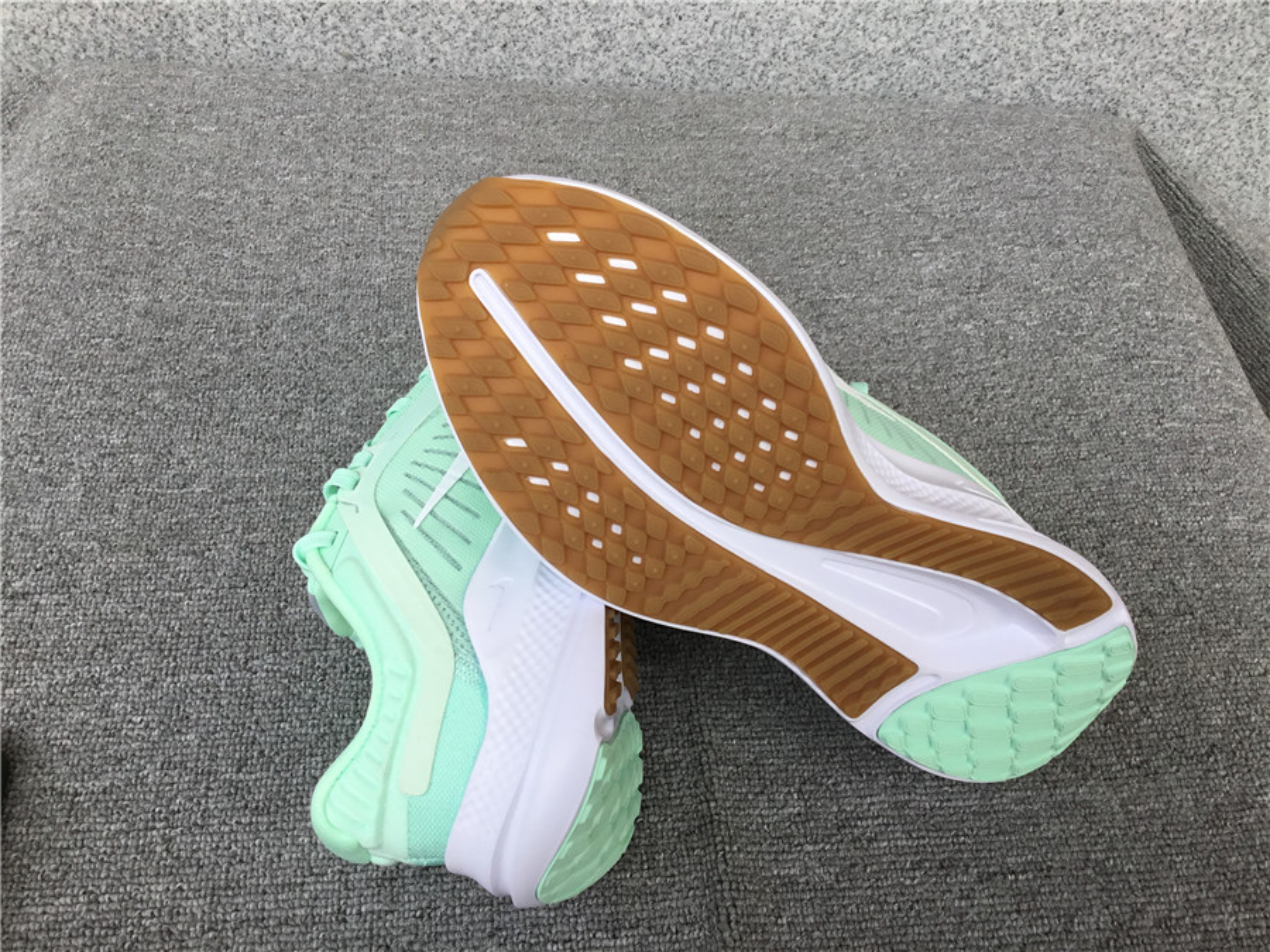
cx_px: 635
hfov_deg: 58.4
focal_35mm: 31
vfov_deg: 45.4
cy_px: 476
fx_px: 1137
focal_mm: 3.3
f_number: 2.4
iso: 25
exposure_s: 1/242
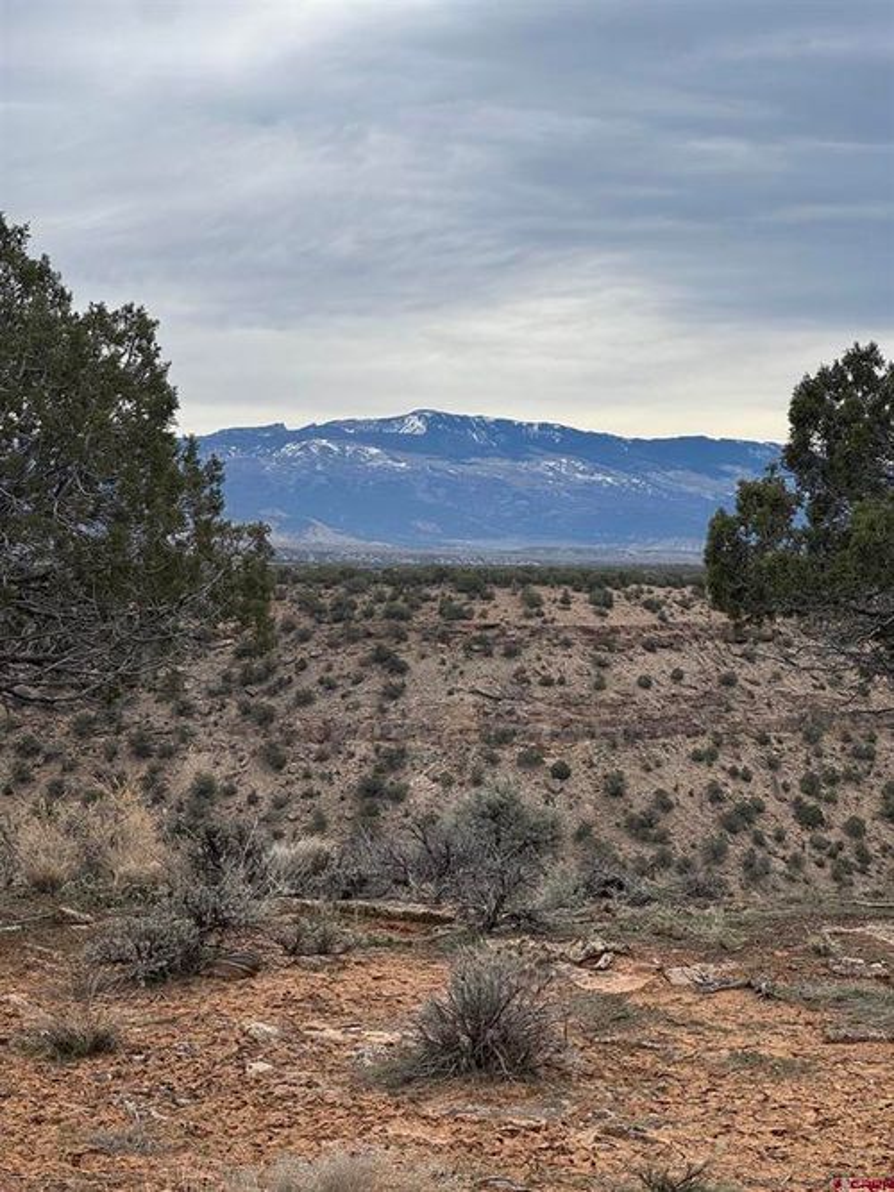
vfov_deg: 25.3
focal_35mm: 77
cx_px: 447
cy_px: 596
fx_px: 2652
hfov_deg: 19.1
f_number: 2.8
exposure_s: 1/1085
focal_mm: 9
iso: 25
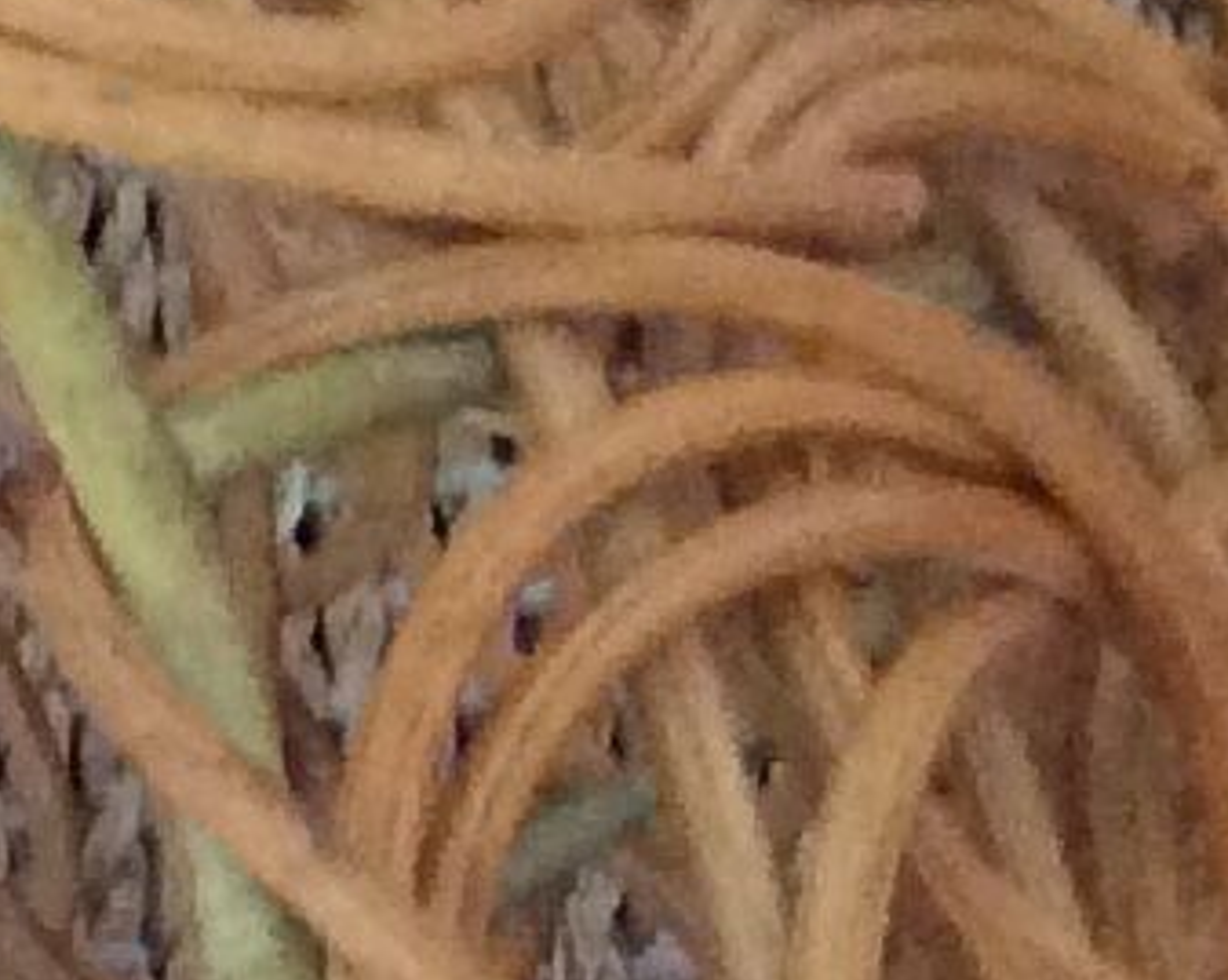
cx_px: -2201
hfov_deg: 7.3
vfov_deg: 6.4
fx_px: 8715
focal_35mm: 240
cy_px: 1490
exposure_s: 1/25
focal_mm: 3.3
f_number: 2.4
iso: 200
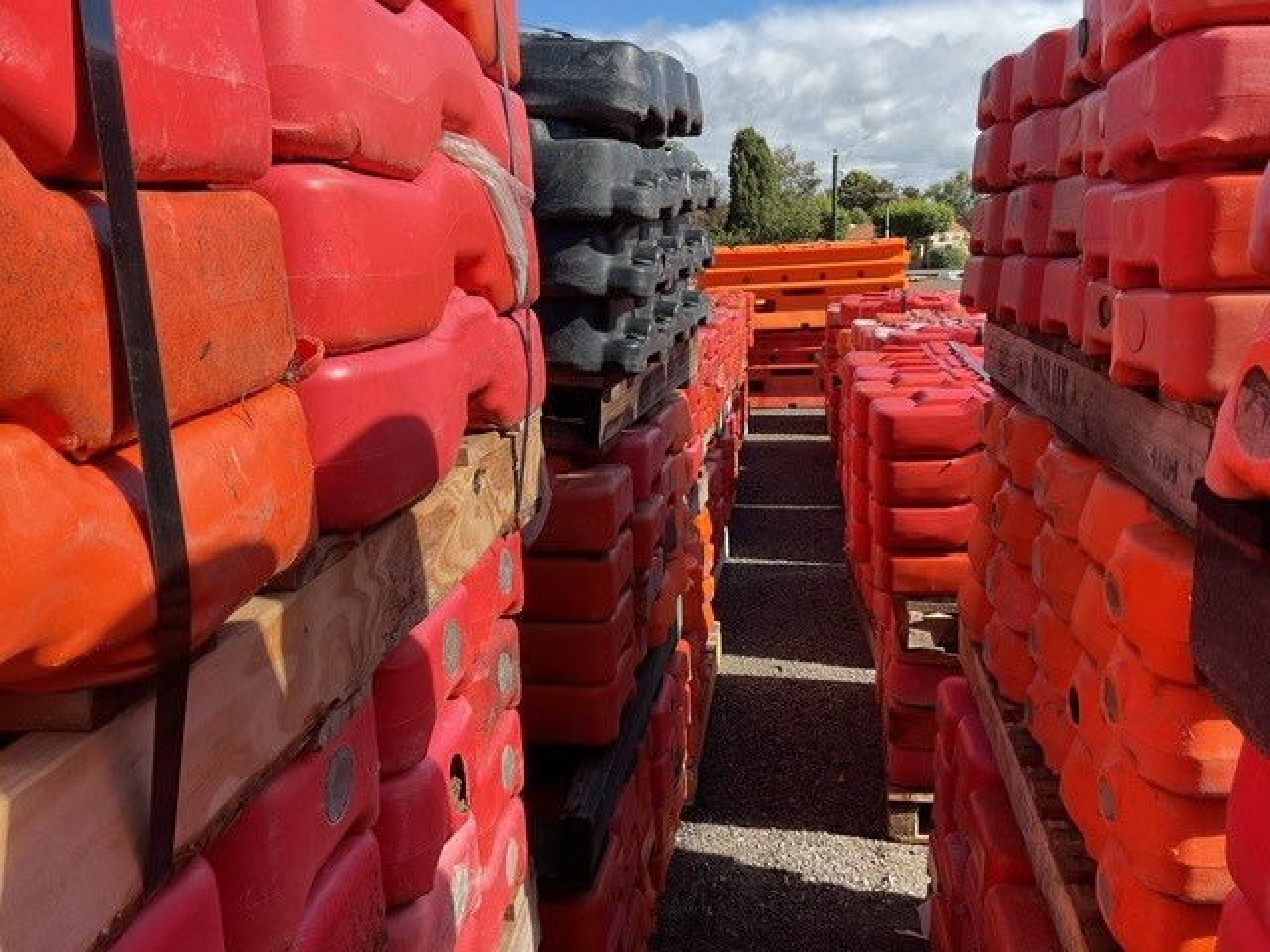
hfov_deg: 61.7
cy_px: 476
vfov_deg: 48.2
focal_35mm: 29
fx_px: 1064
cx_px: 635
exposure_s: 1/869
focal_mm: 3
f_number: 1.8
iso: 16
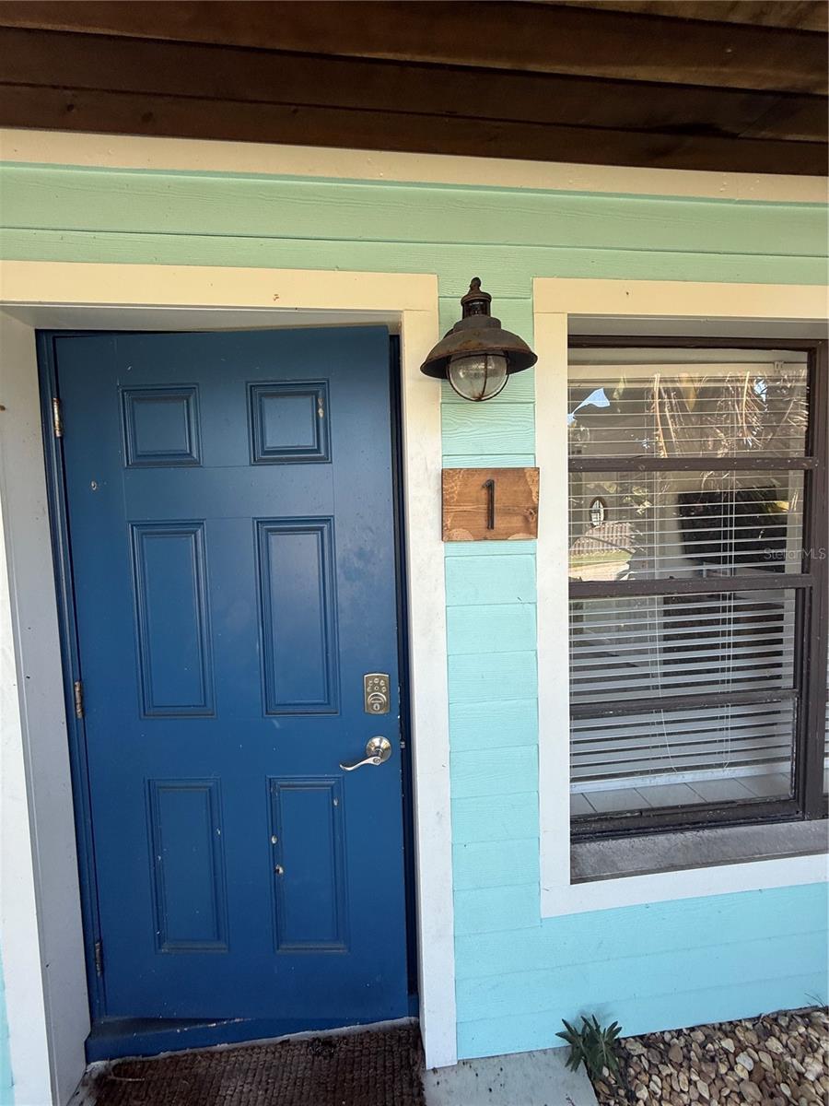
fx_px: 447
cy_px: 553
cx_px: 414
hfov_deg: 85.7
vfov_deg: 102.1
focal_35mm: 14
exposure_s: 1/119
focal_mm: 2.22
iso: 50
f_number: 2.2
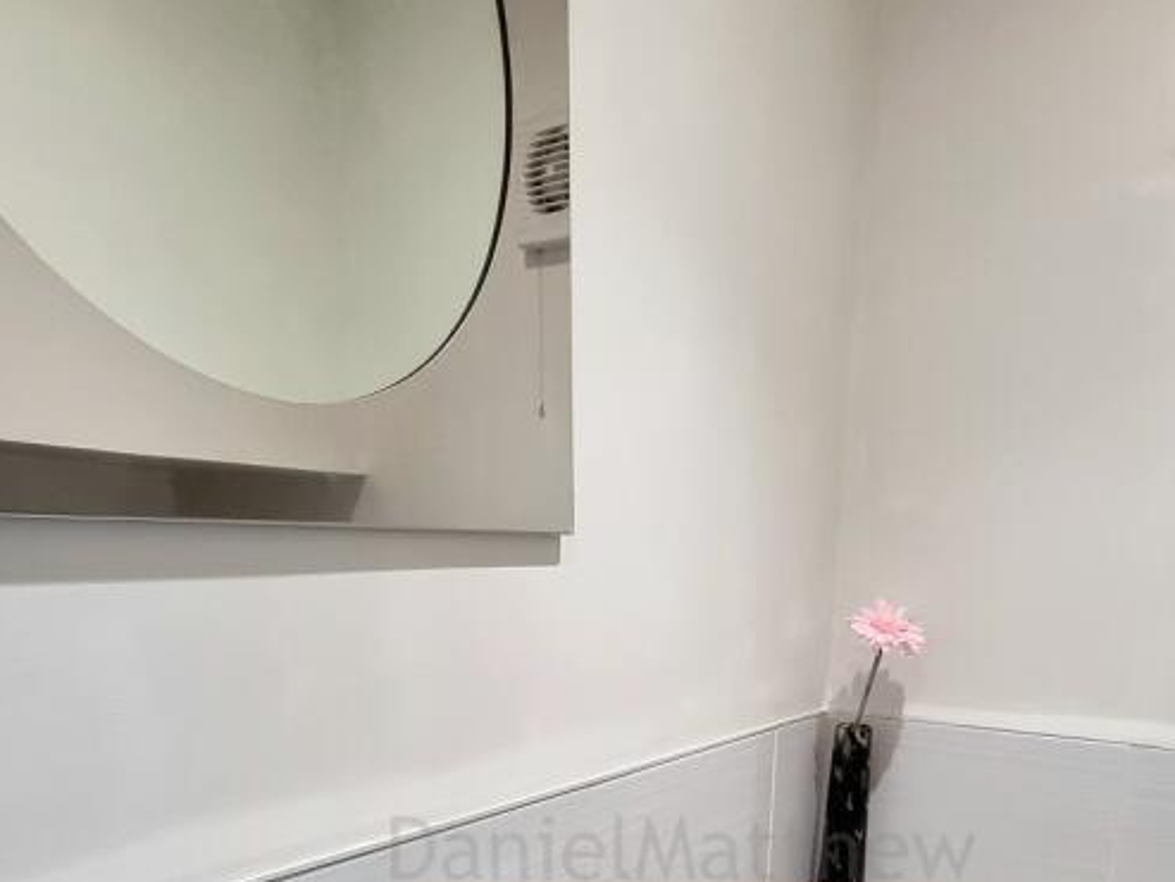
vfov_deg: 44.3
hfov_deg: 64.9
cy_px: 868
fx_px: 917
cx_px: 679
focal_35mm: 27
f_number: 2.2
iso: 320
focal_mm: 2.2
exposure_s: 1/60.2
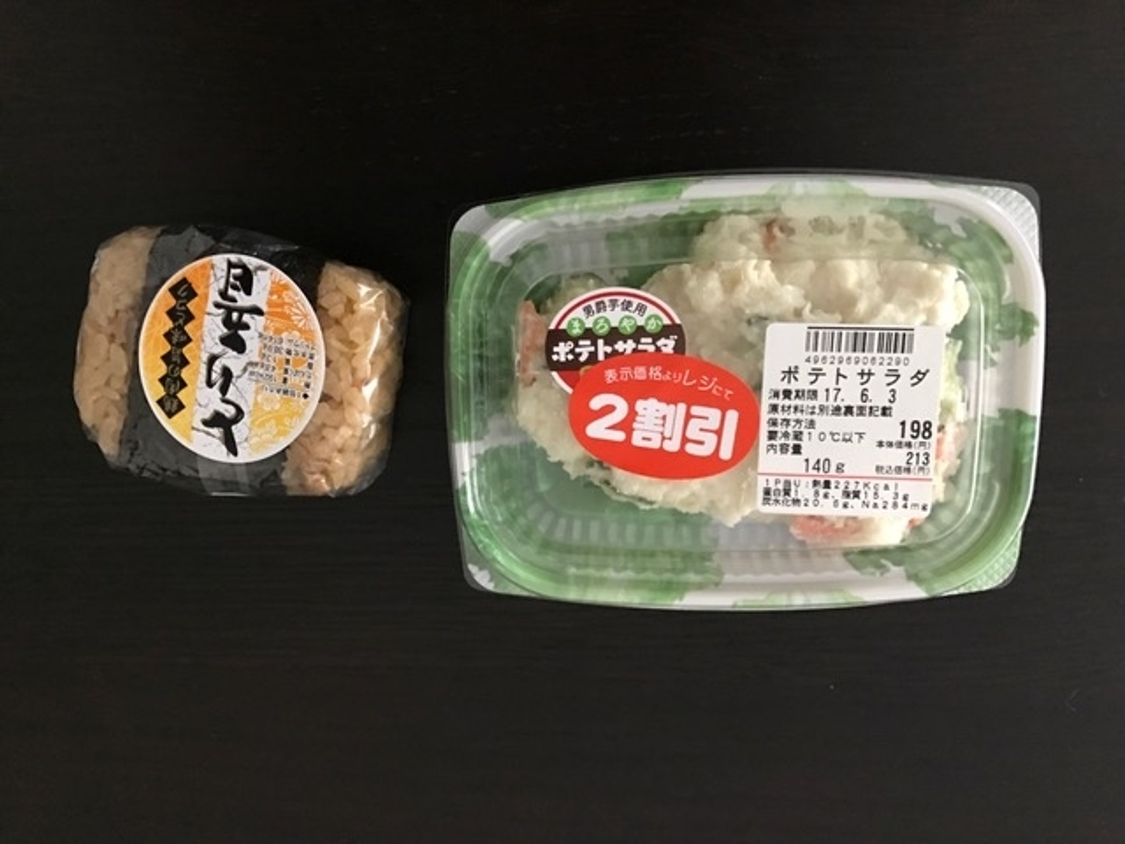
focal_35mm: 28
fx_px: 910
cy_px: 422
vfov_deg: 49.7
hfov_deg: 63.4
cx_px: 562
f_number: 1.8
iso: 100
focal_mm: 3.99
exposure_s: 1/6
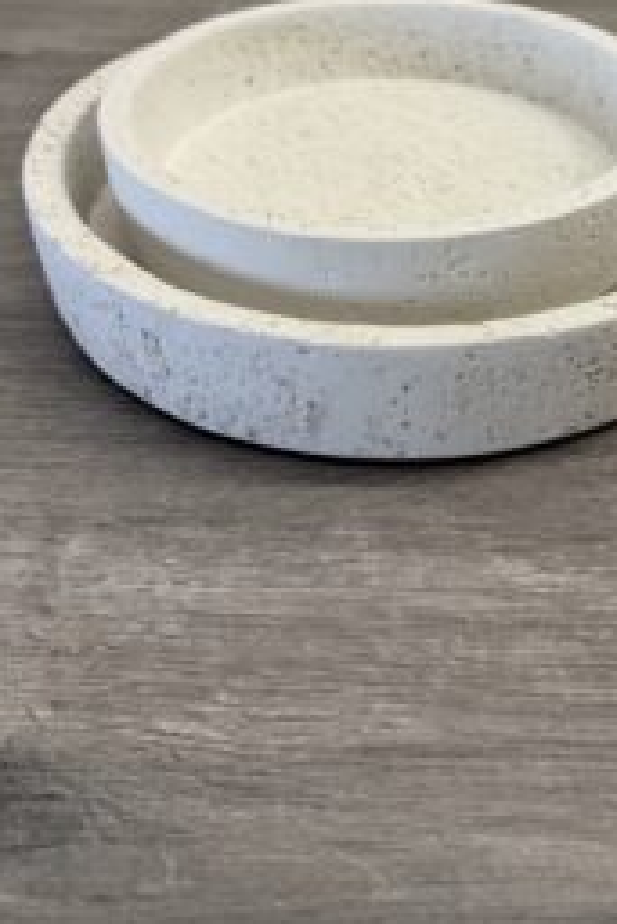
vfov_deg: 47.4
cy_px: 213
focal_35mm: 39
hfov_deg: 33.9
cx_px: 419
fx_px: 1001
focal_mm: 6.76
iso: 100
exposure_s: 1/100
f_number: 1.78
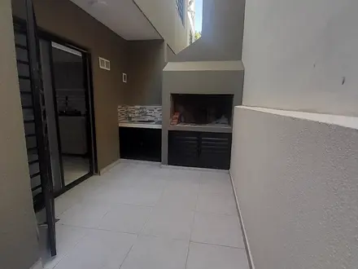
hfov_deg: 106.2
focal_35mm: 13
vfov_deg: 89.9
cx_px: 179
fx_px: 134
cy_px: 134
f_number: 2.2
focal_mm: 1.13
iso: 64
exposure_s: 1/100
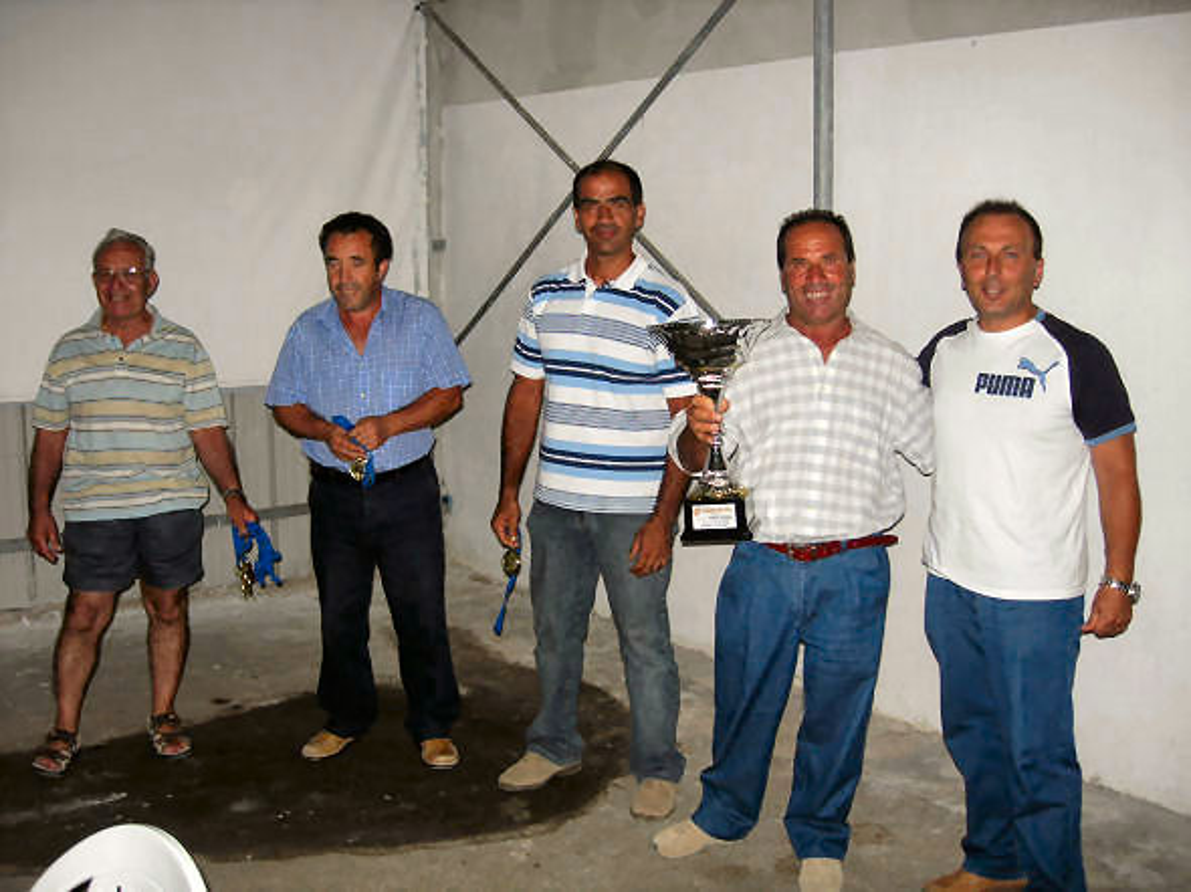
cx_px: 596
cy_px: 446
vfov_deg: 37.7
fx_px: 1307
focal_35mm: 38
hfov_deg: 49.0
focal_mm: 7.8
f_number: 2.8
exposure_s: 1/60.1
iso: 64
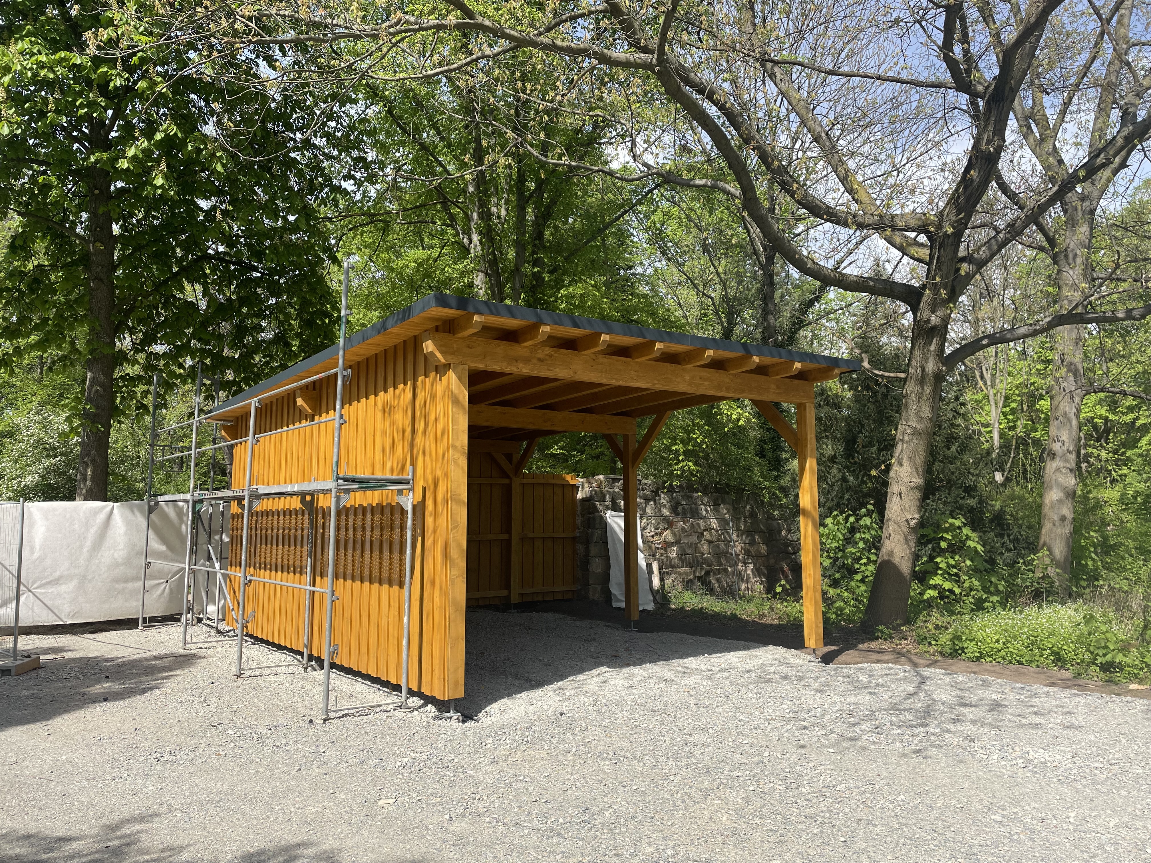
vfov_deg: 53.1
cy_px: 432
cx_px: 576
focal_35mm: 26
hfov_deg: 67.3
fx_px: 865
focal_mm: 4.2
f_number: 1.6
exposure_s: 1/1984
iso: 32
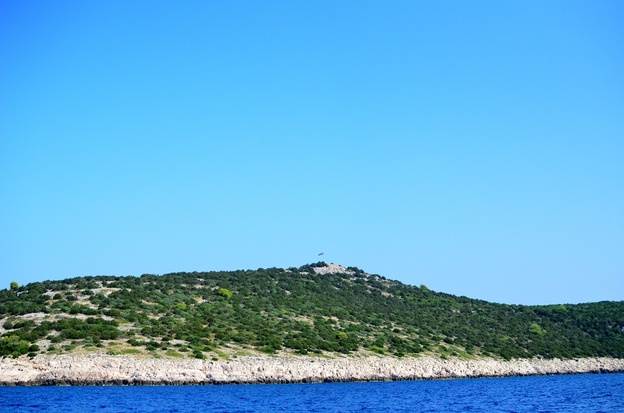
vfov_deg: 25.6
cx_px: 312
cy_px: 206
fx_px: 908
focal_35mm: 52
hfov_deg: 37.9
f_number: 3.5
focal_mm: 35
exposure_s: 1/8000
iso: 1100
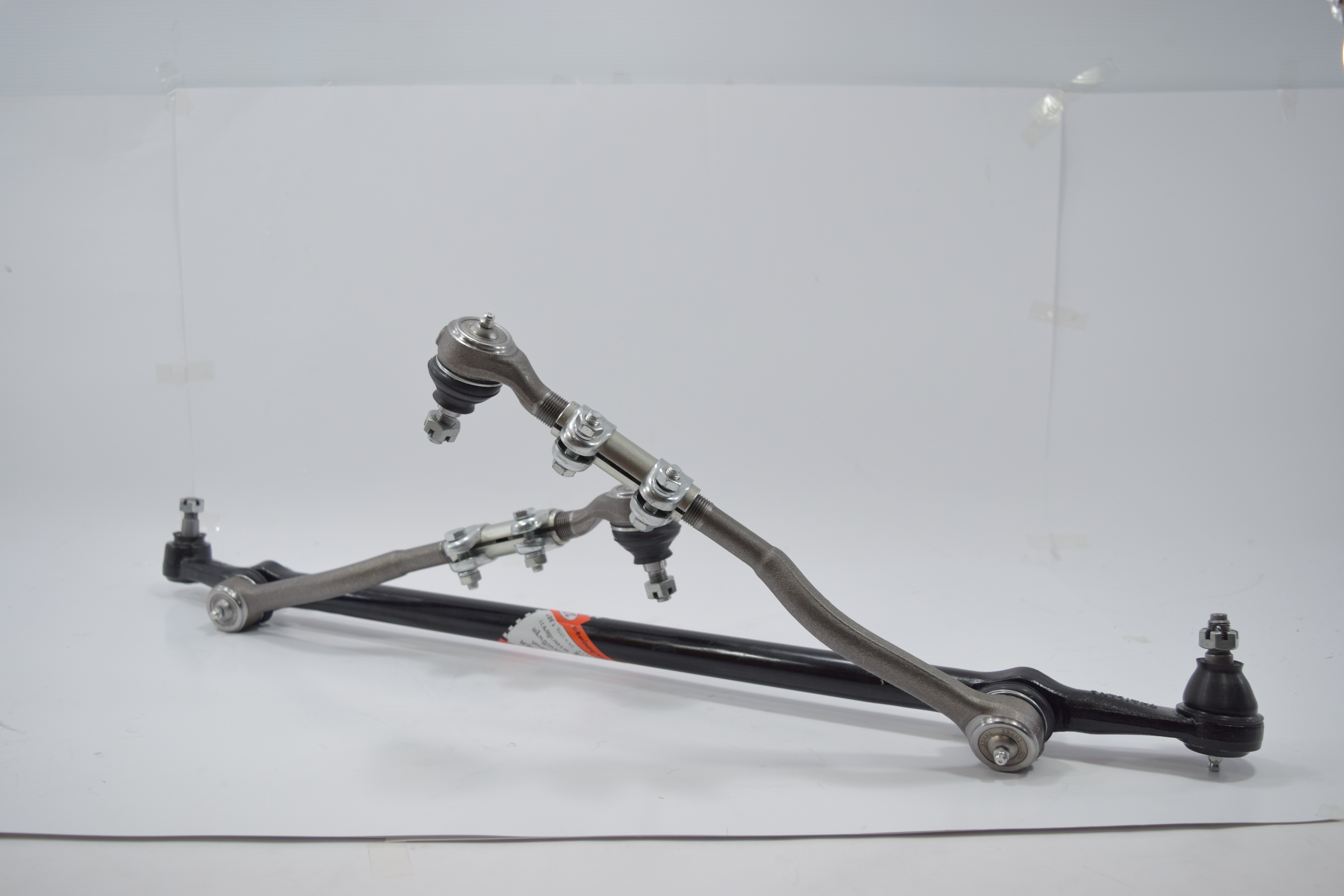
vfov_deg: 36.9
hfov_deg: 53.1
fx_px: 1344
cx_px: 672
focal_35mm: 36
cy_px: 448
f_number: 4.5
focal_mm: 24
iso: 500
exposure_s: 1/250
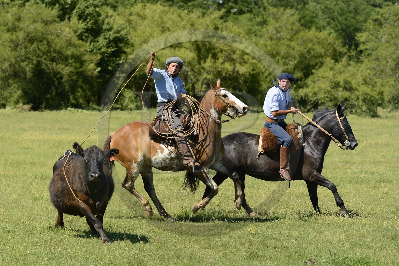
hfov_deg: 10.8
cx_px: 200
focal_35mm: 190
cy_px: 133
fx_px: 2105
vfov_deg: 7.2
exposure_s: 1/800
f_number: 9
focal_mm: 190
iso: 400
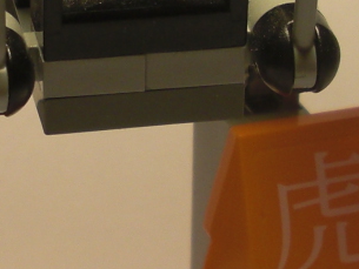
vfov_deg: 7.9
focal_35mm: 189
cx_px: 106
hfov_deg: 10.4
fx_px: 1961
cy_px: 95
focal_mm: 6.3
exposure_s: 1/80
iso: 50
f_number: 2.8
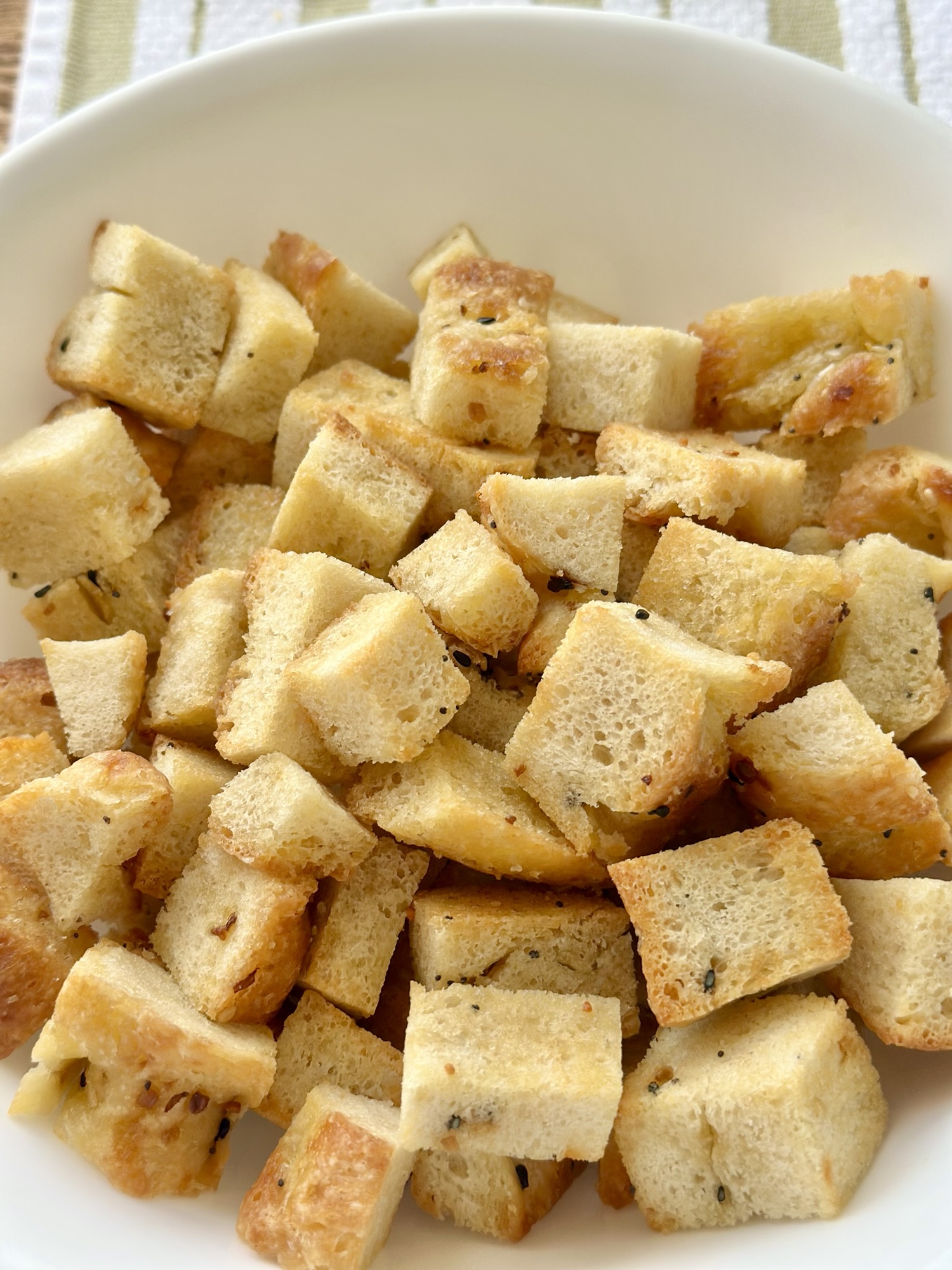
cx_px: 476
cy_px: 635
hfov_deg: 30.3
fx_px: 1760
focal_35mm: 48
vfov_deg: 39.7
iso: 125
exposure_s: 1/106
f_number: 1.78
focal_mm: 6.86
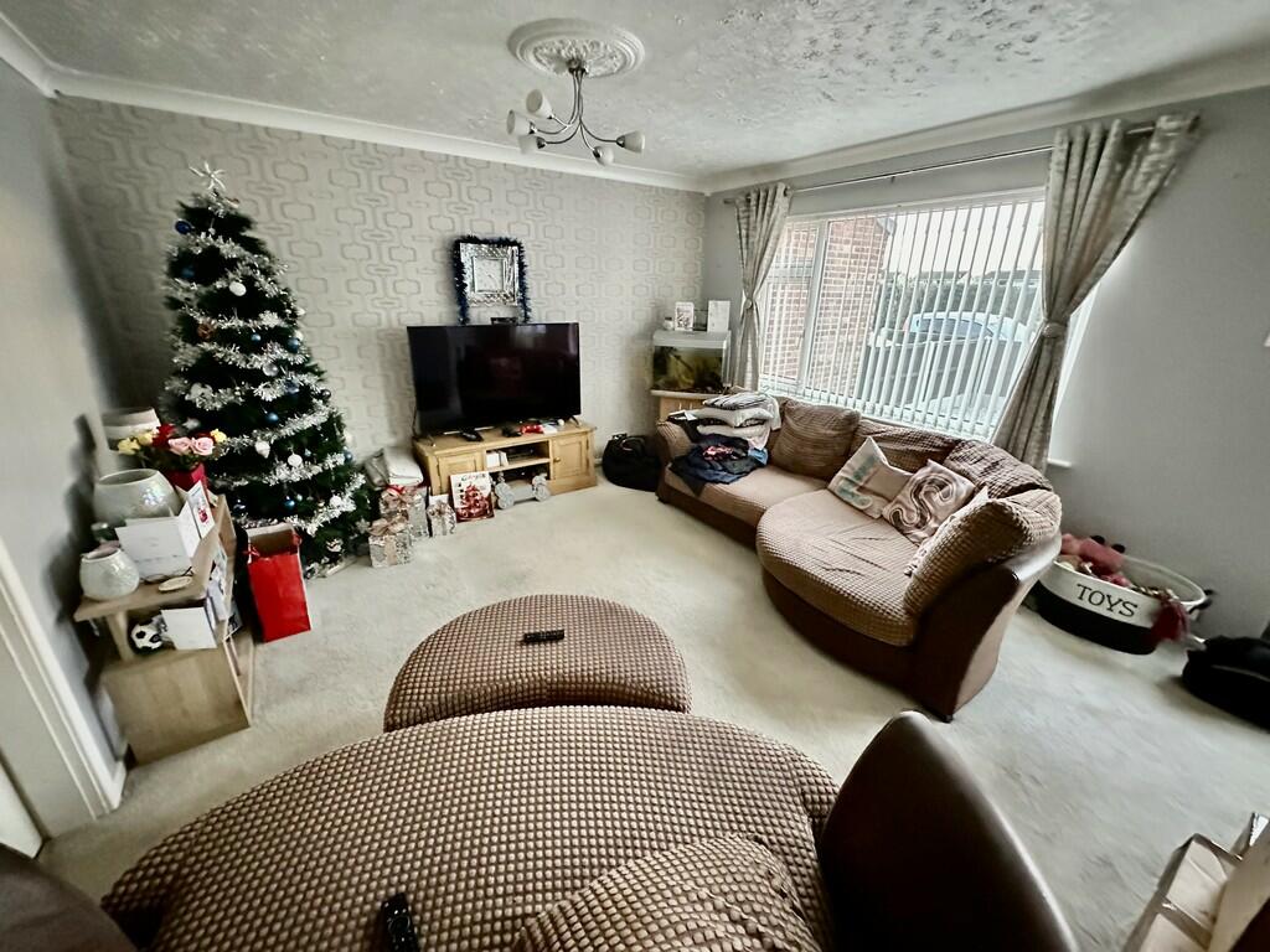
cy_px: 476
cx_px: 635
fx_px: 514
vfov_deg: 85.7
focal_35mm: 14
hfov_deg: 102.1
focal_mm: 2.22
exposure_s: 1/42
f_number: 2.2
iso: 1250
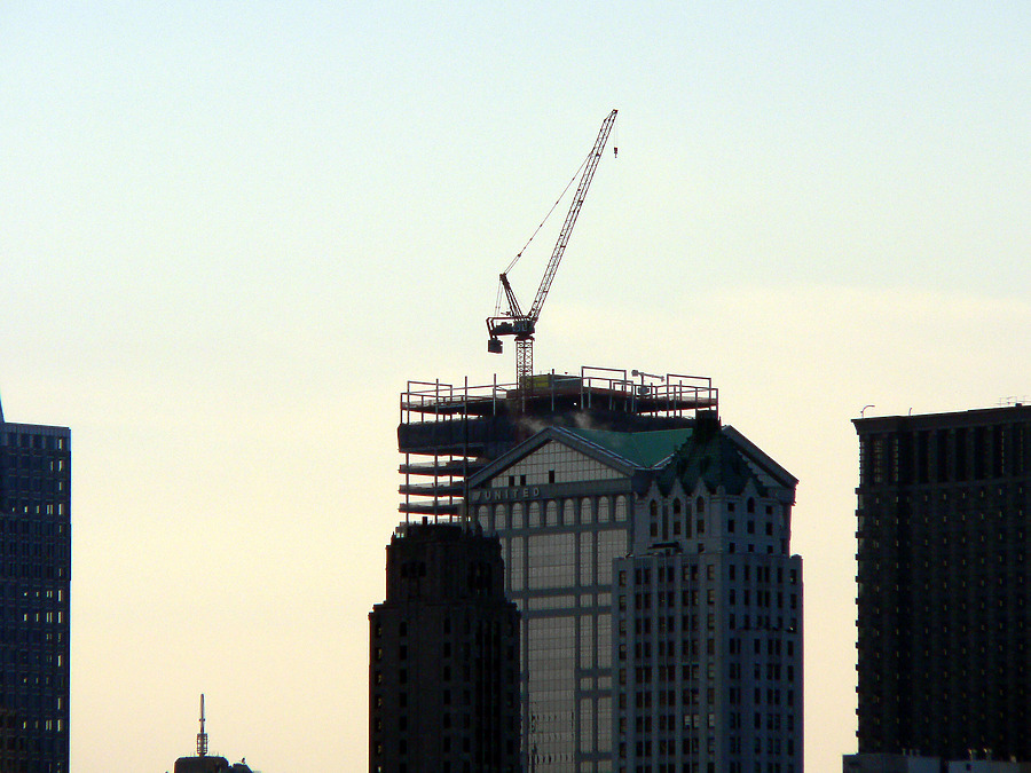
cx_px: 516
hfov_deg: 4.6
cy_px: 386
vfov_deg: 3.4
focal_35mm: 432
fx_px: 12867
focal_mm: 72
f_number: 5.2
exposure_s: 1/1000
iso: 80
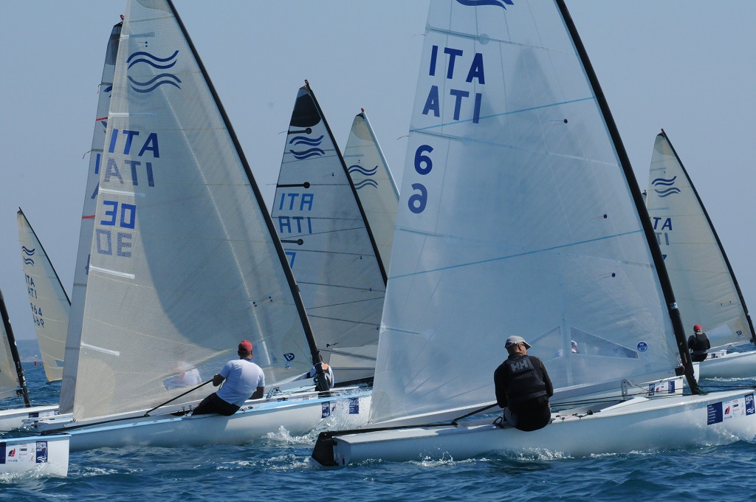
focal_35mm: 278
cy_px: 251
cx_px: 378
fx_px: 5820
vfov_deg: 4.9
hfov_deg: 7.4
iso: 1250
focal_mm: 185
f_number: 13
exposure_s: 1/1250
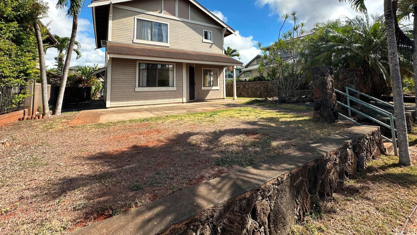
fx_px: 177
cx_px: 217
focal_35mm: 16
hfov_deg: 99.3
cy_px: 72
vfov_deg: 64.7
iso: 40
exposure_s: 1/1416
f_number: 2.2
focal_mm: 2.22
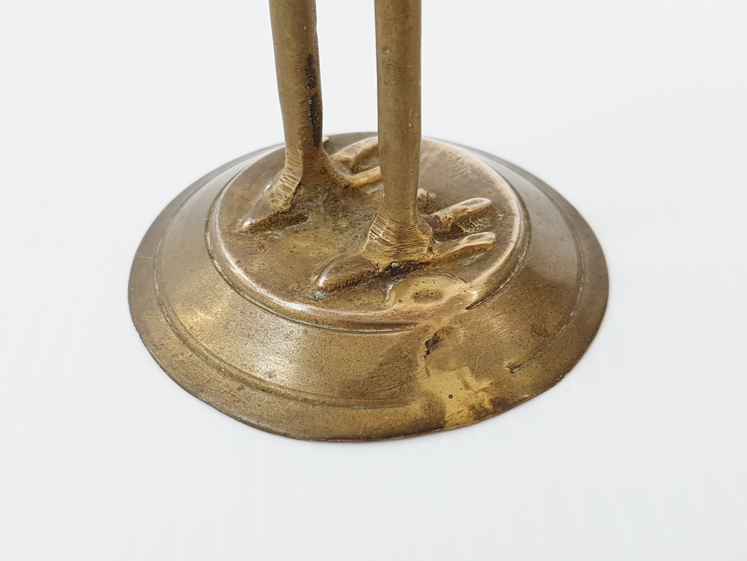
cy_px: 280
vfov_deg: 53.1
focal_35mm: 26
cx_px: 374
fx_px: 561
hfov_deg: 67.3
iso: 50
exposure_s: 1/107
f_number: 1.7
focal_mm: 4.2
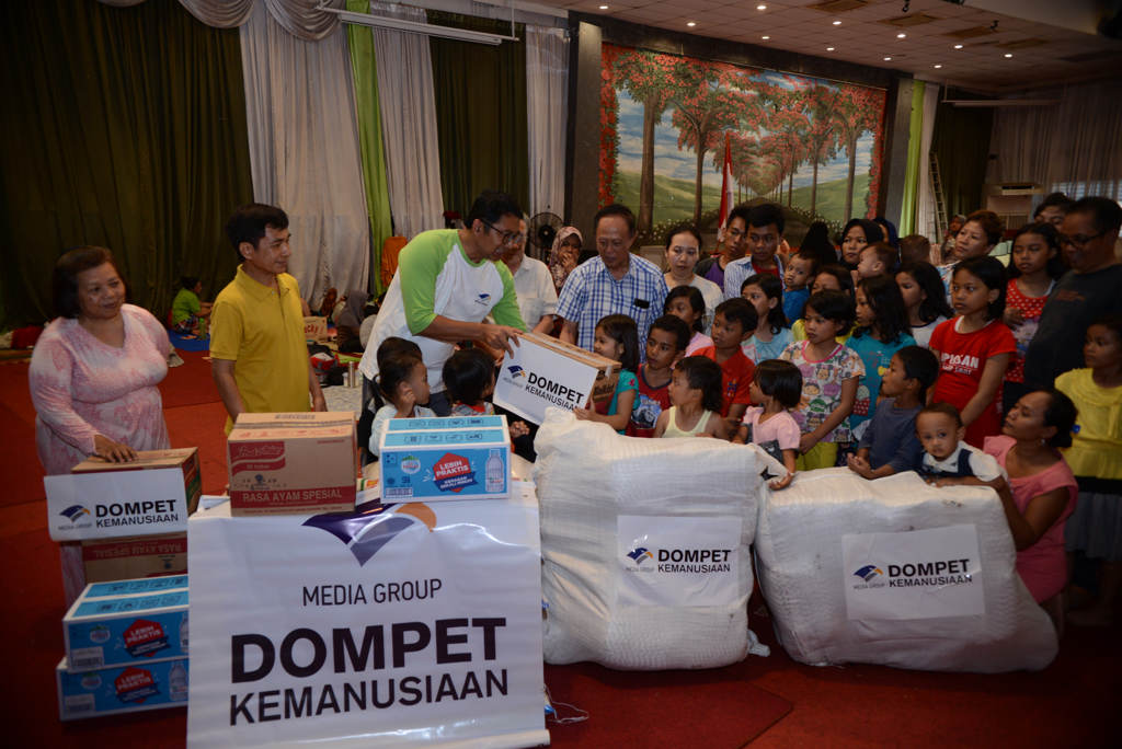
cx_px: 561
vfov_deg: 46.5
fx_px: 873
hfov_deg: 65.4
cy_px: 374
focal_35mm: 28
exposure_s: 1/50
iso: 1600
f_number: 4
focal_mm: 28
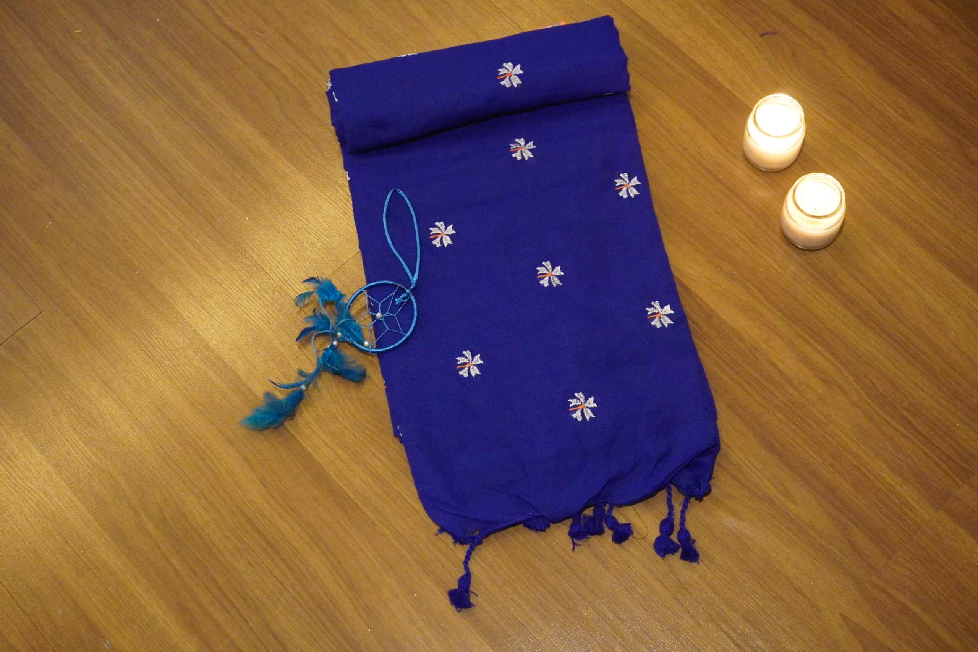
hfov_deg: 38.9
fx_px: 1385
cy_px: 326
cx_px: 489
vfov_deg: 26.5
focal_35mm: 51
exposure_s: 1/50
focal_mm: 34
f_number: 5
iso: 6400
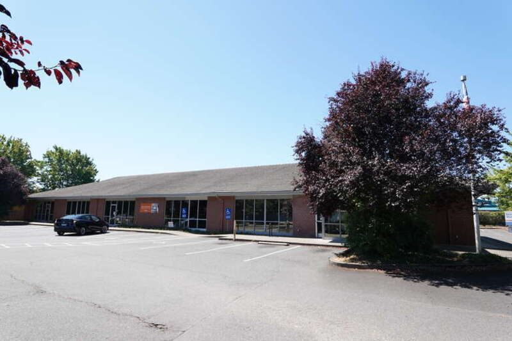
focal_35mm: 20
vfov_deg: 61.9
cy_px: 170
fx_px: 284
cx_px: 256
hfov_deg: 84.0
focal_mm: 20
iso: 500
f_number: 16
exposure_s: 1/200
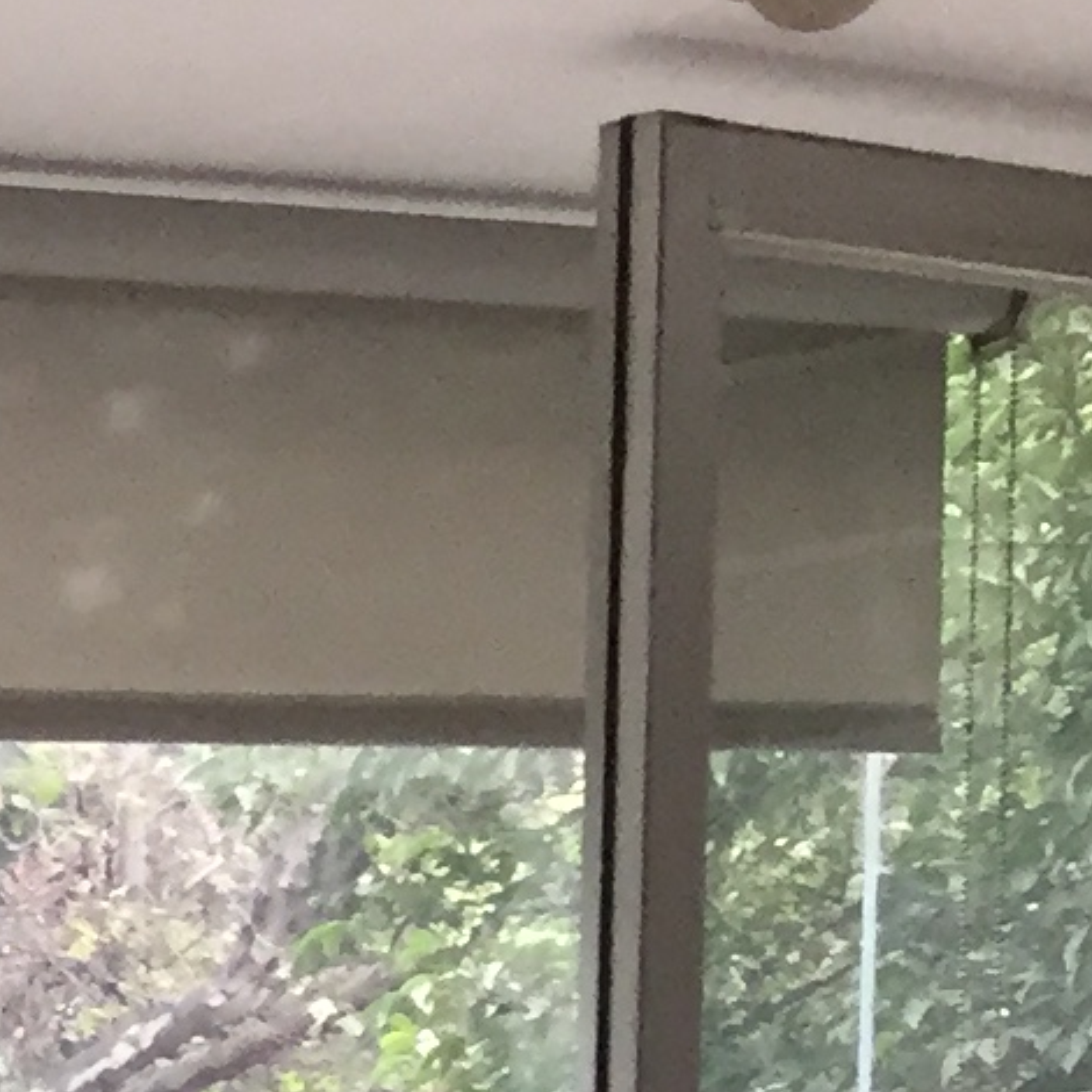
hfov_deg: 8.2
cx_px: -2284
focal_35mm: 178
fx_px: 6353
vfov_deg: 8.9
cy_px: 2621
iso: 50
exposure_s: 1/30
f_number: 2.2
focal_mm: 4.15
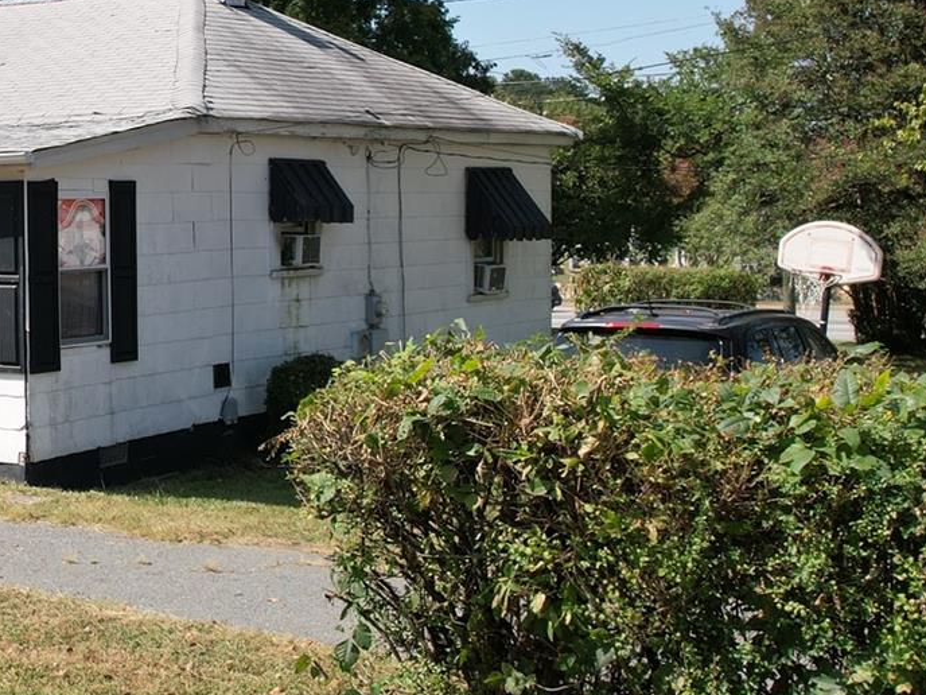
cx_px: -67
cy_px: 181
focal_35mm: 63
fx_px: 1685
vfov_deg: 23.1
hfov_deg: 28.2
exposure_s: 1/1500
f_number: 2.8
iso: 100
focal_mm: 8.38
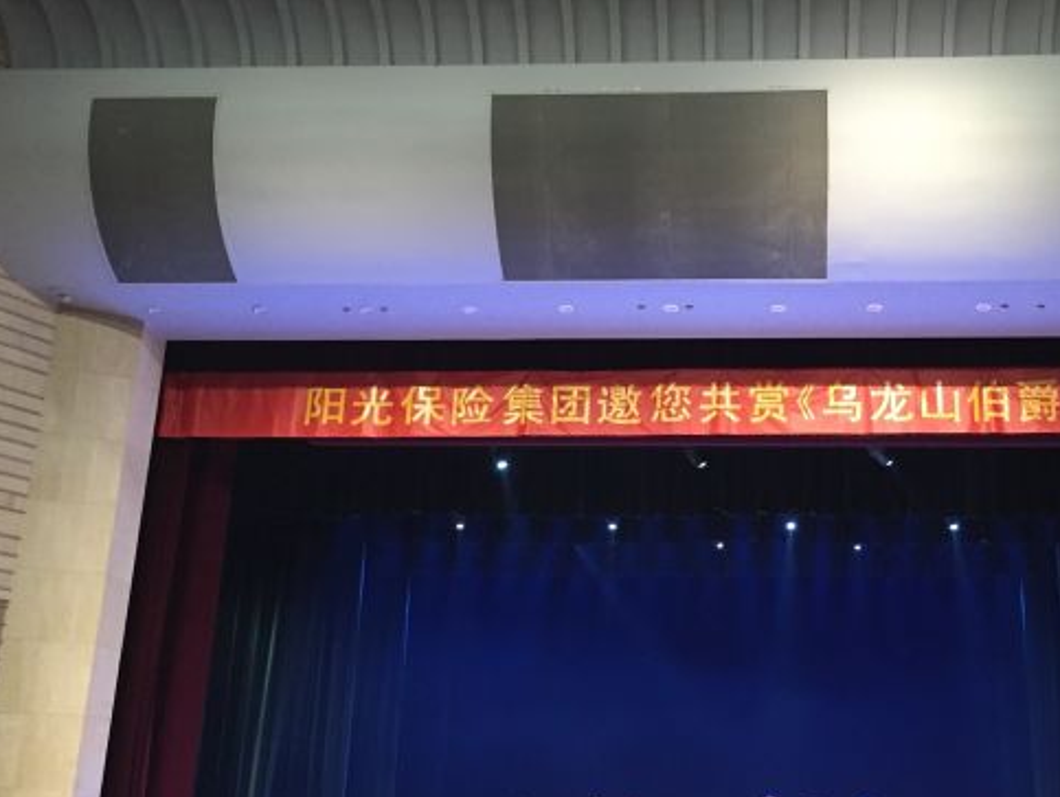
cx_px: 724
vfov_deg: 34.4
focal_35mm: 42
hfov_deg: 44.0
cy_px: 434
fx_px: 1287
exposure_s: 1/33
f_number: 2.2
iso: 250
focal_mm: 4.15
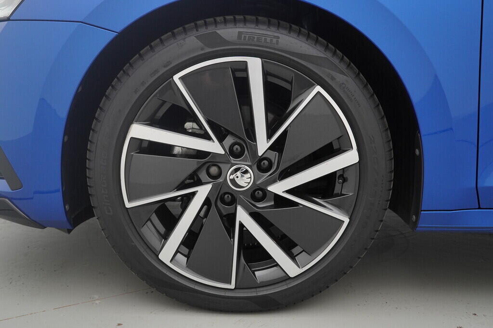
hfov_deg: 53.2
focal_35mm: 36
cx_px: 246
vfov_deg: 36.8
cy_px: 164
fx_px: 493
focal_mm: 24
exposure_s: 1/160
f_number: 5.6
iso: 640
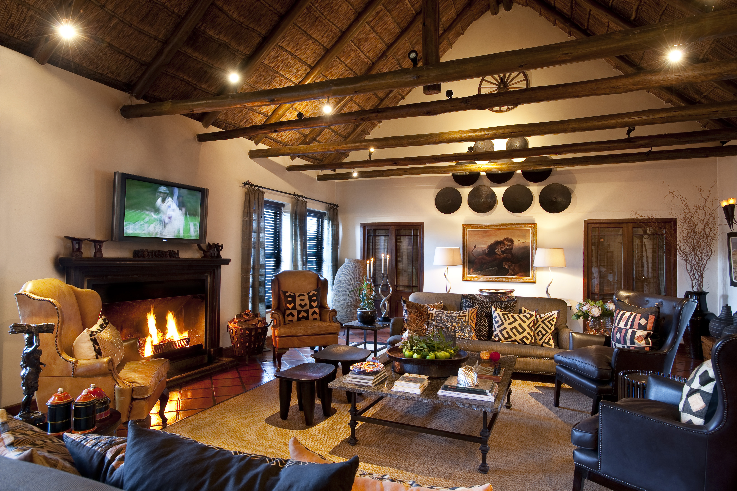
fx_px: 450
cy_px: 246
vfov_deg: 57.2
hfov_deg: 78.6
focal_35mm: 22
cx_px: 368
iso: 200
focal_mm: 22
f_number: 9.5
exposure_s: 1/4
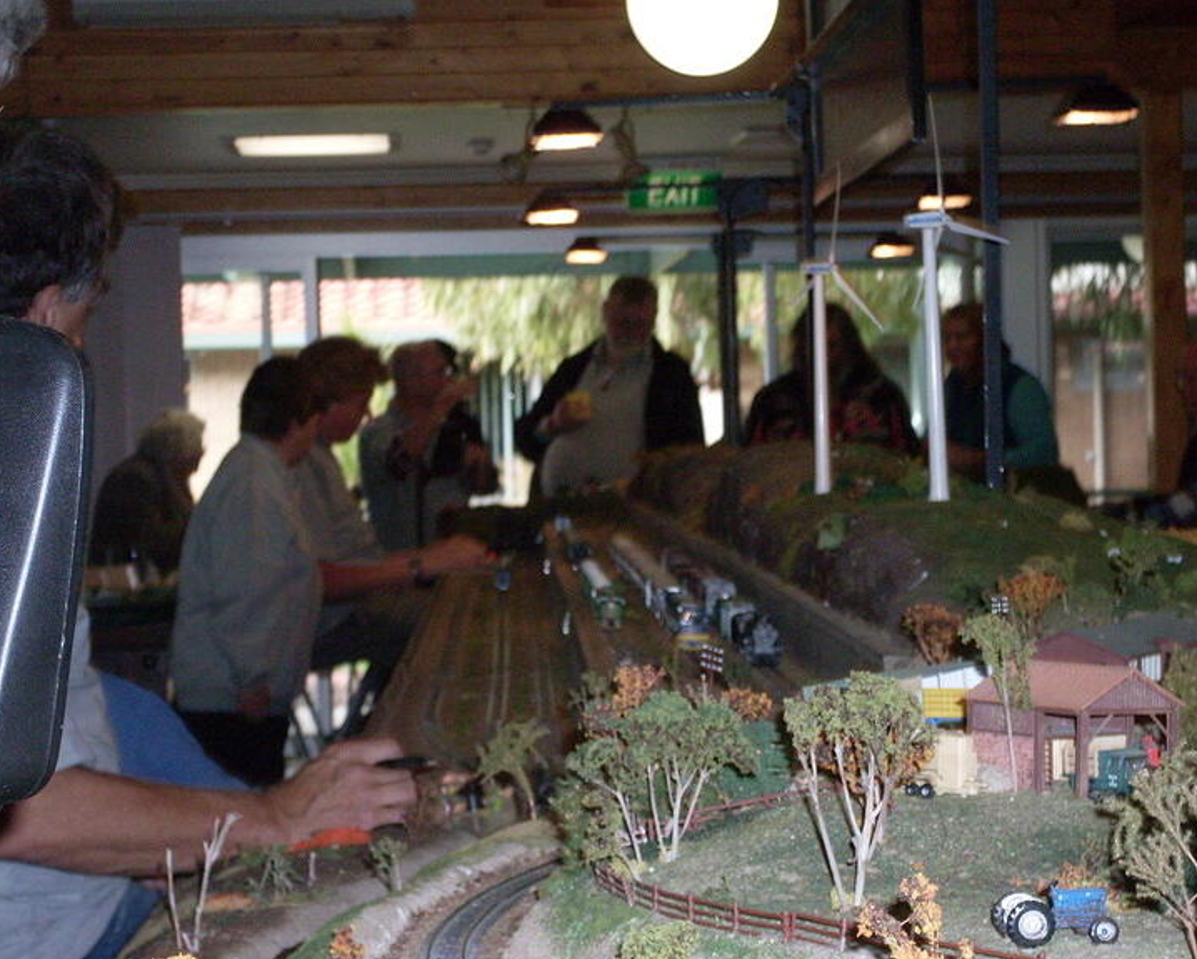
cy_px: 470
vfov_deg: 15.4
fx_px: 3544
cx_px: 563
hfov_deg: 19.2
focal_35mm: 100
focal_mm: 15.3
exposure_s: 1/60
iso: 200
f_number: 4.4
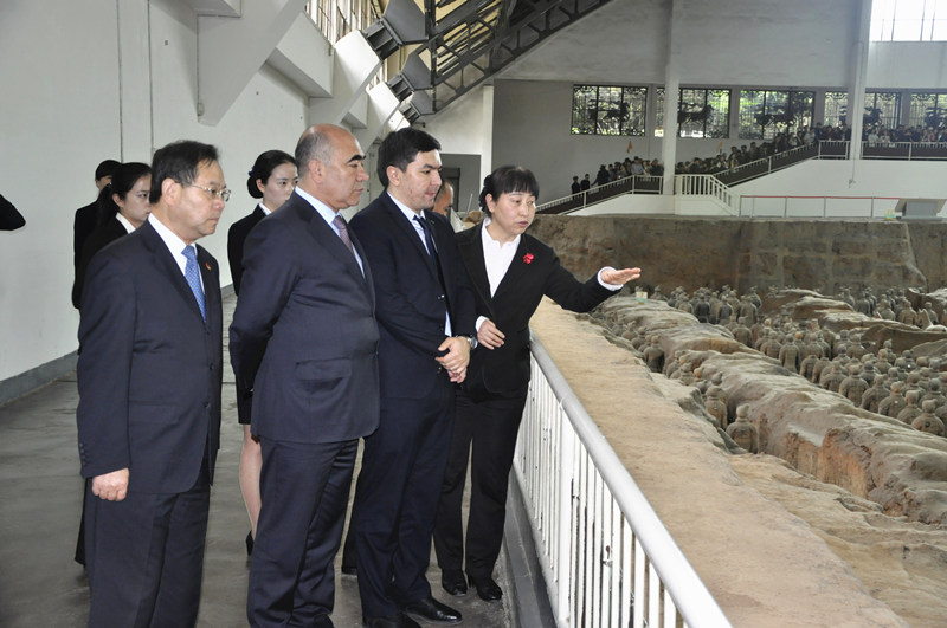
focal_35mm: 45
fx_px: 1182
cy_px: 314
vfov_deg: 29.8
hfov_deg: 43.7
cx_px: 474
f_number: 4.2
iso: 800
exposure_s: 1/60
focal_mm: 30
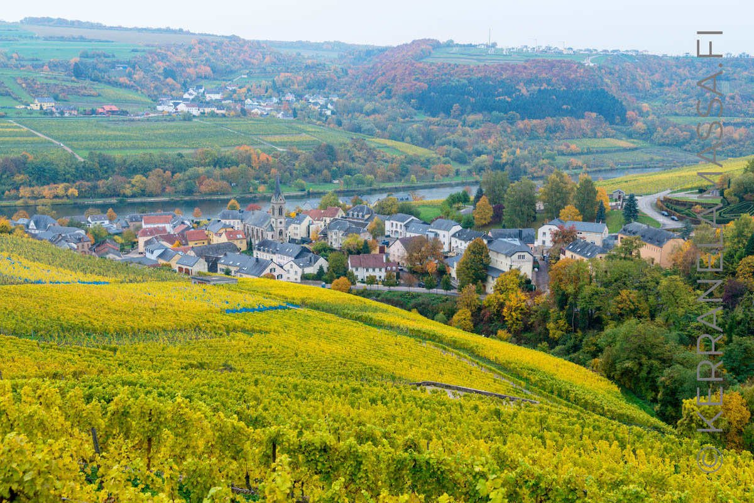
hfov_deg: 46.4
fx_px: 880
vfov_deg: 31.9
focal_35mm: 42
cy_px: 252
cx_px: 377
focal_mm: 42
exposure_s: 1/100
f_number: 8
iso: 400
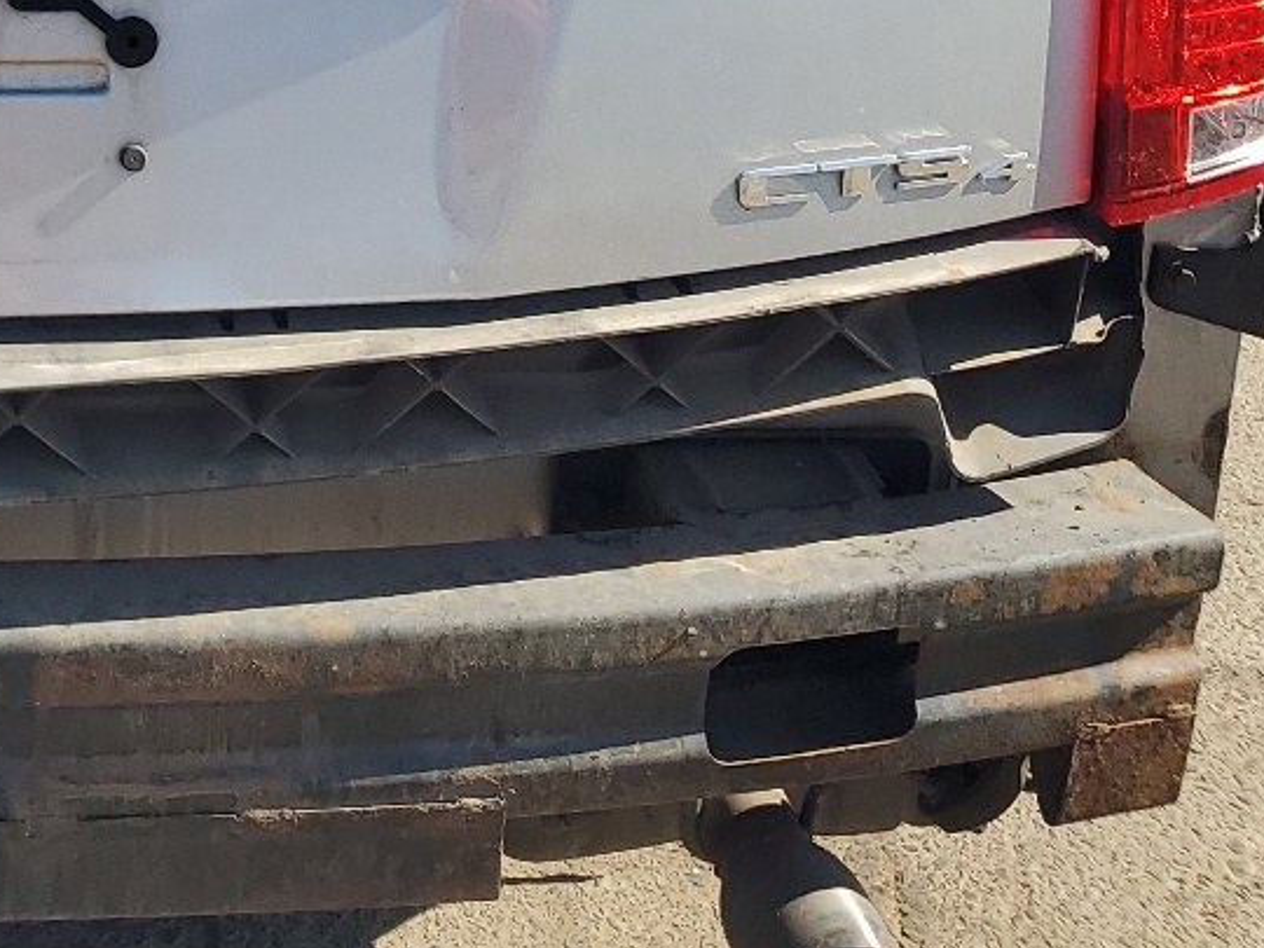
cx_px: -185
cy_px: -77
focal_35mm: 77
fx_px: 2812
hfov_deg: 23.5
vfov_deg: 18.5
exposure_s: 1/2000
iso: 50
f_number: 1.5
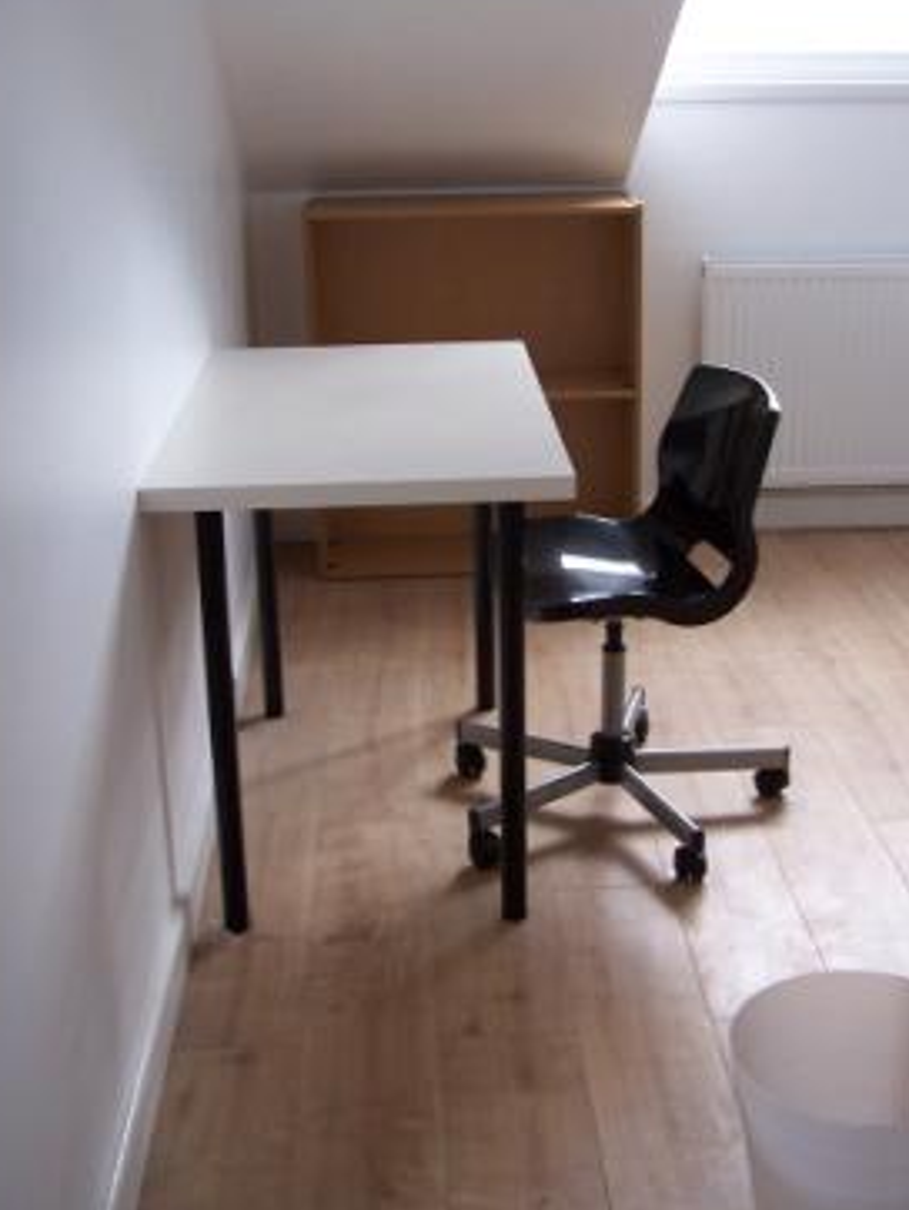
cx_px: 515
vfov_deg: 40.4
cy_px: 545
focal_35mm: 47
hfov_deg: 30.9
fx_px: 1644
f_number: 2.8
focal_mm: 6.3
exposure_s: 1/30
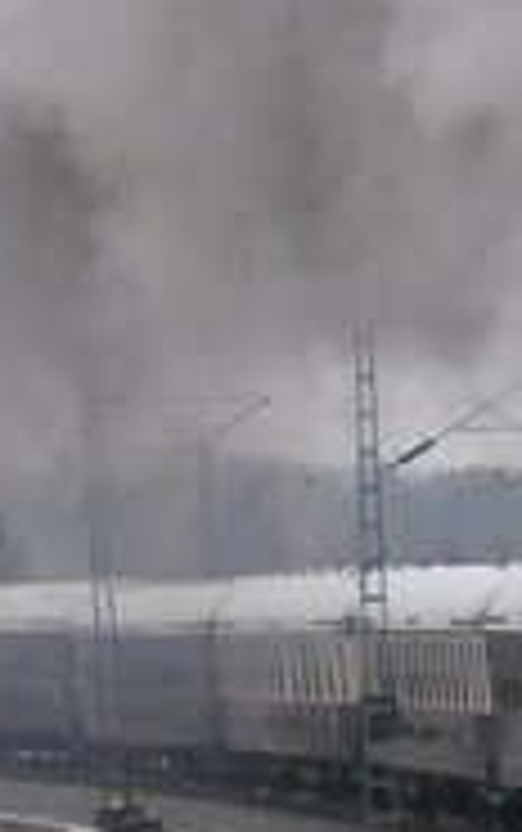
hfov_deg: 2.7
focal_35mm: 475
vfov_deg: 4.4
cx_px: 2358
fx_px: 10787
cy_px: 708
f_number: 4.5
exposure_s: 1/640
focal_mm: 48
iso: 800
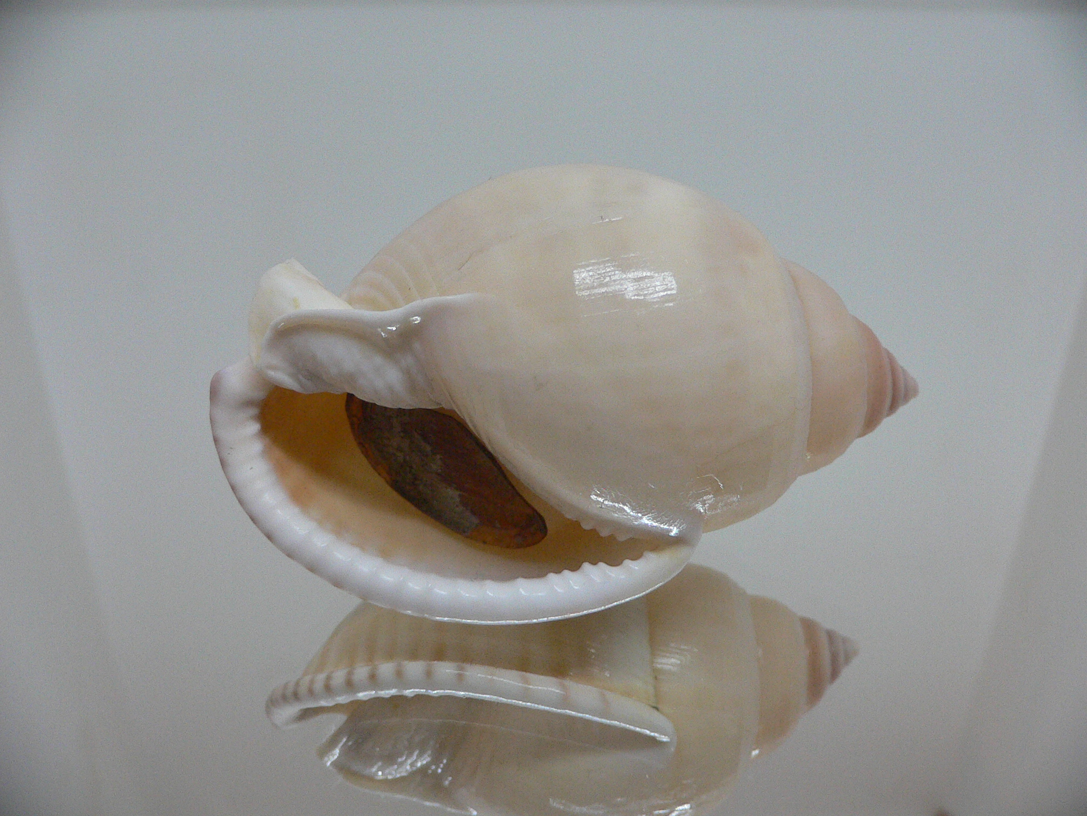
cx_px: 544
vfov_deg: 40.7
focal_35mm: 35
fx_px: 1099
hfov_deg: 52.6
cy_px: 408
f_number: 2.8
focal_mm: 4.6
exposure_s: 1/60
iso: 200
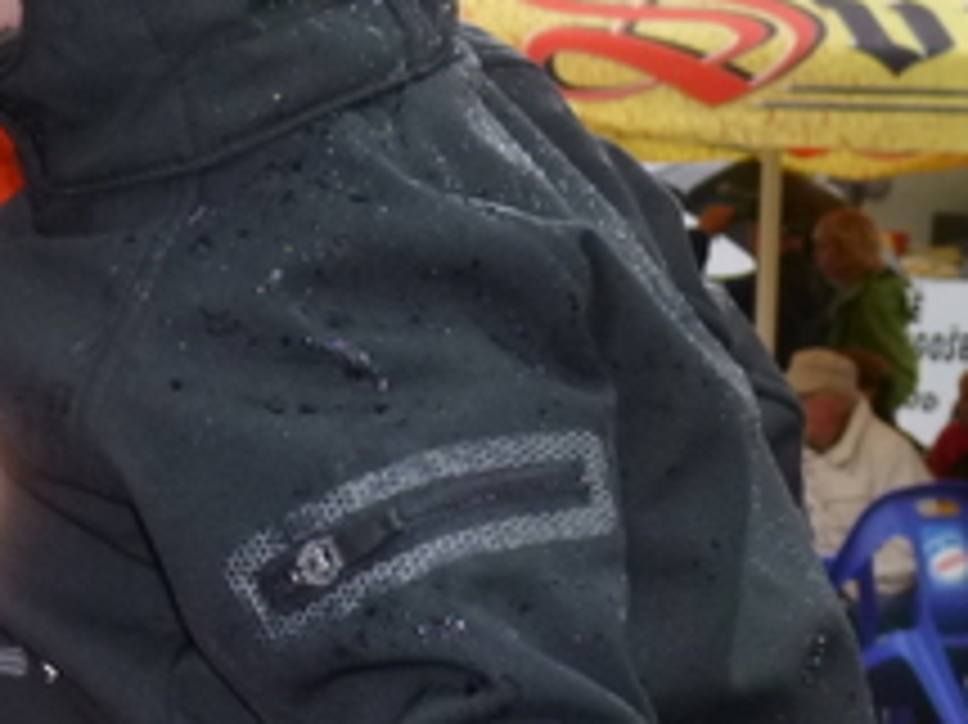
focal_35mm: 145
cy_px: 157
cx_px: -158
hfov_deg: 13.3
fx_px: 4053
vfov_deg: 10.2
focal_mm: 6.9
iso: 100
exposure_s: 1/60
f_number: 3.7
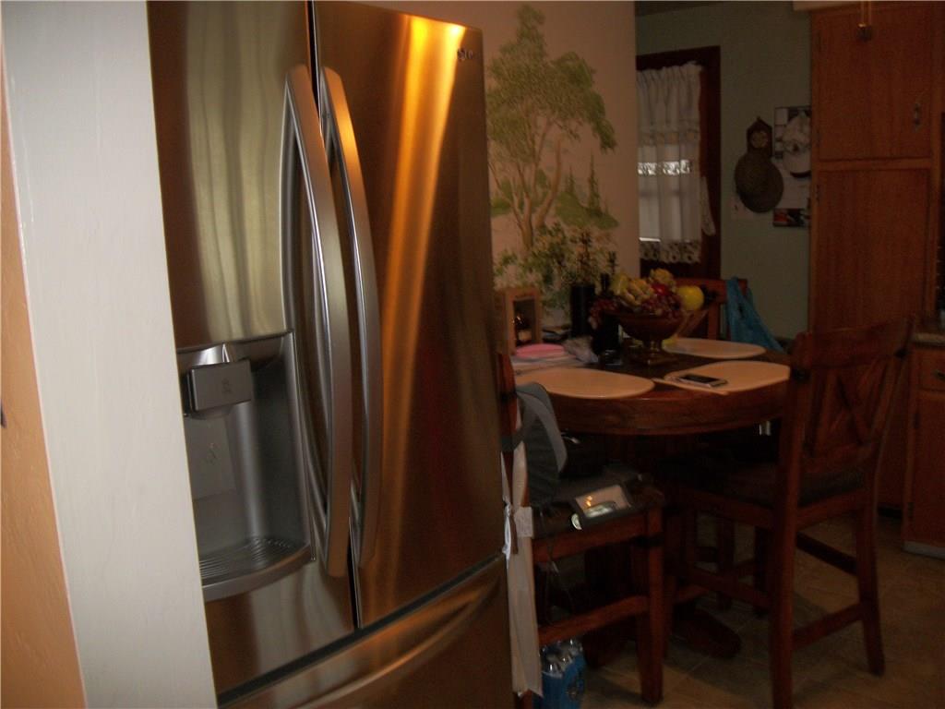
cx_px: 472
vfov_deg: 44.2
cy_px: 354
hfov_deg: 56.8
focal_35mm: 32
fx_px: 874
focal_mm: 5.7
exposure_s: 1/30
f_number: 2.9
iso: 160
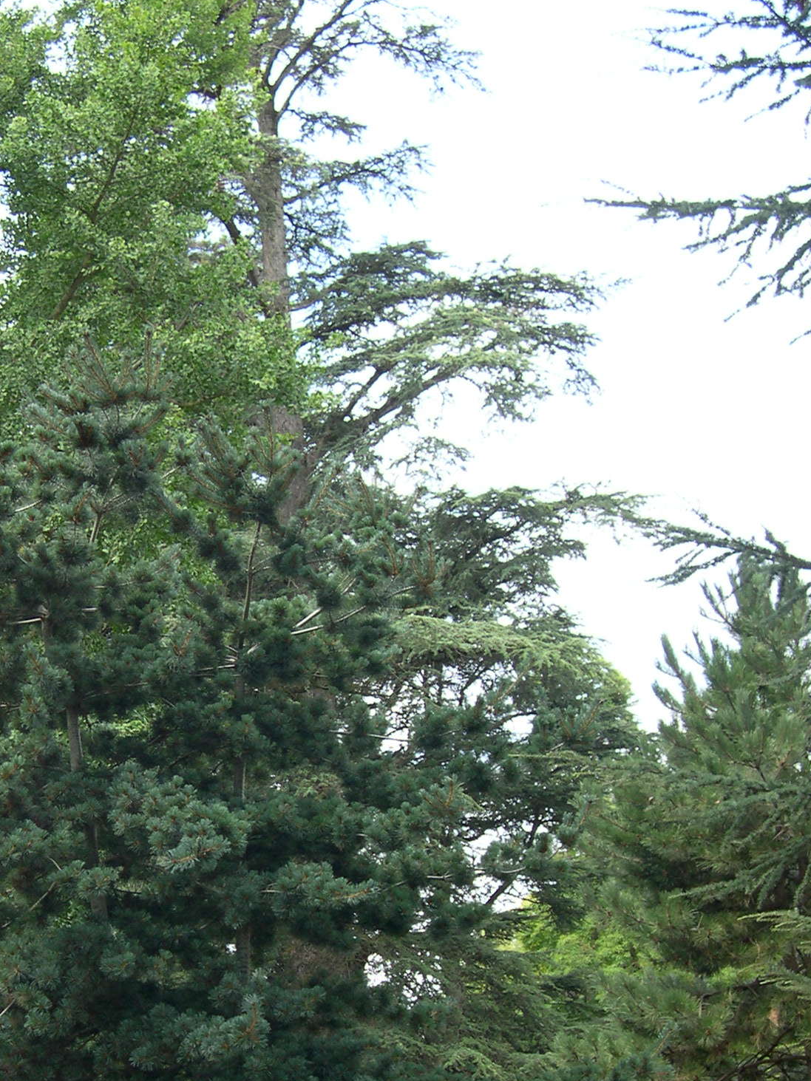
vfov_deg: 32.2
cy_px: 781
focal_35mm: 59
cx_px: 192
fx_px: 1843
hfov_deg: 24.5
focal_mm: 8
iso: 100
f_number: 2.8
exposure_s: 1/173
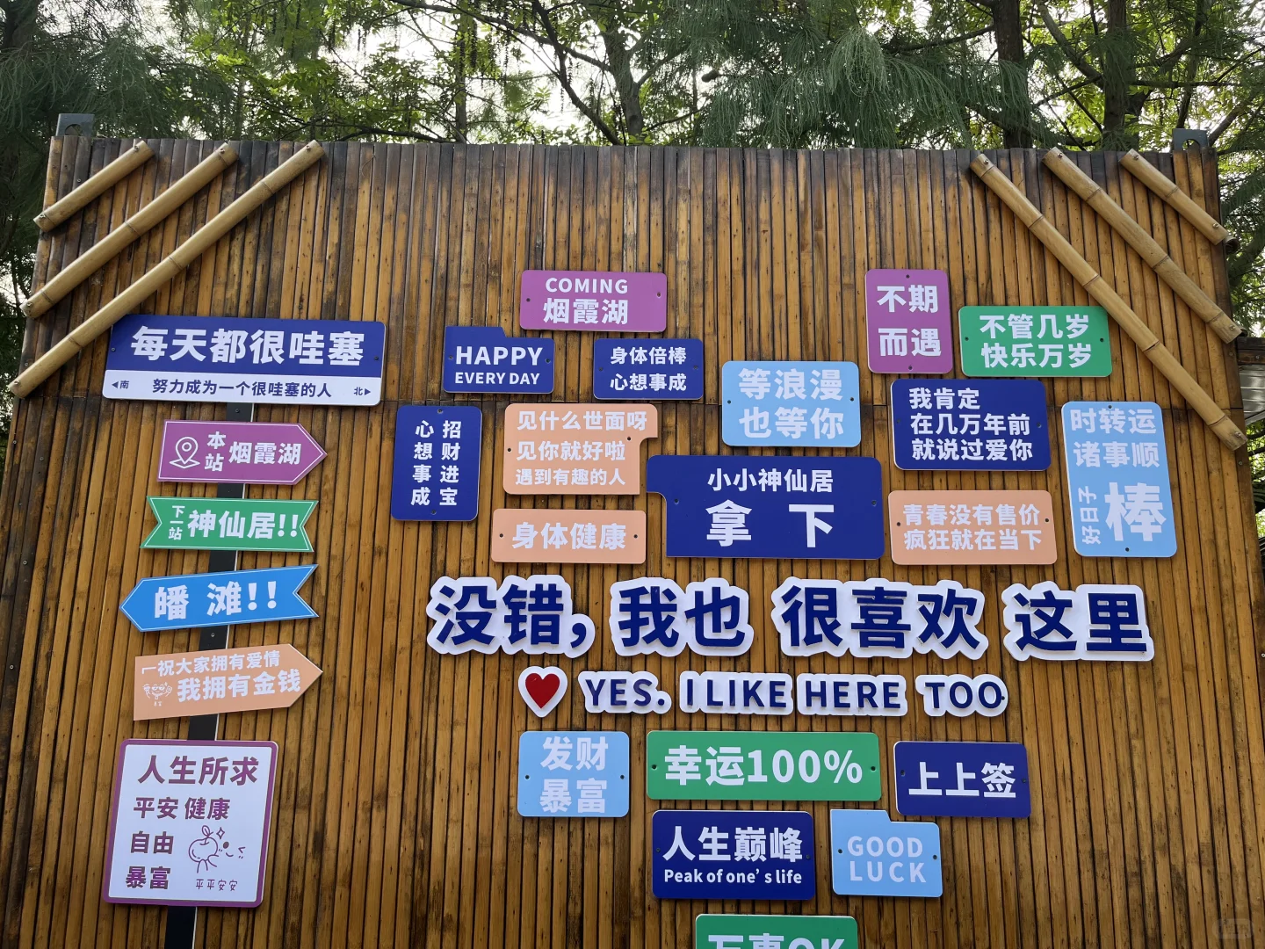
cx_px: 632
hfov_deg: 67.3
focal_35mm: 26
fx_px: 950
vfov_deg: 53.1
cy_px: 474
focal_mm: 5.1
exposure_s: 1/282
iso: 40
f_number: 1.6
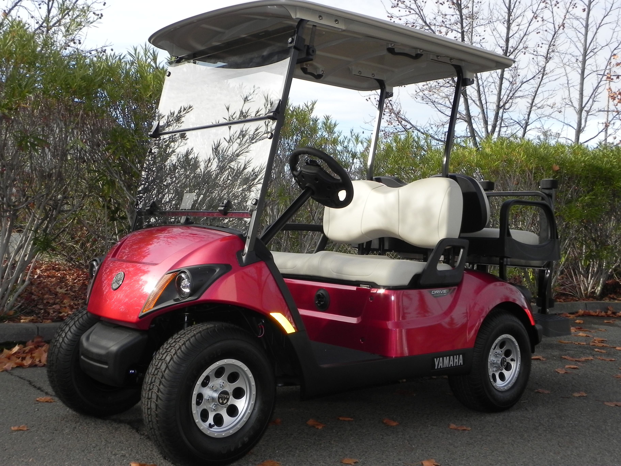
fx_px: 736
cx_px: 310
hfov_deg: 45.8
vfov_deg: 35.1
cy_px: 233
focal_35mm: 41
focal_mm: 7.3
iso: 160
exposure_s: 1/266
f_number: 5.6
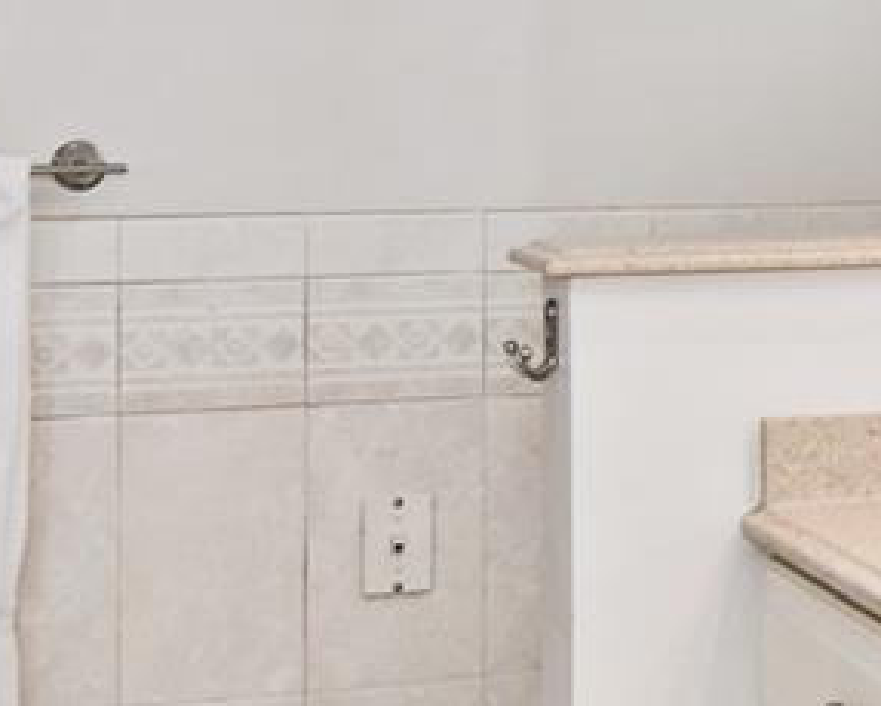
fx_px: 2453
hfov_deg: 18.1
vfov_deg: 16.1
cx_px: 1332
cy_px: 40
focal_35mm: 94
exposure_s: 1/30
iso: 200
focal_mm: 12
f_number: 8
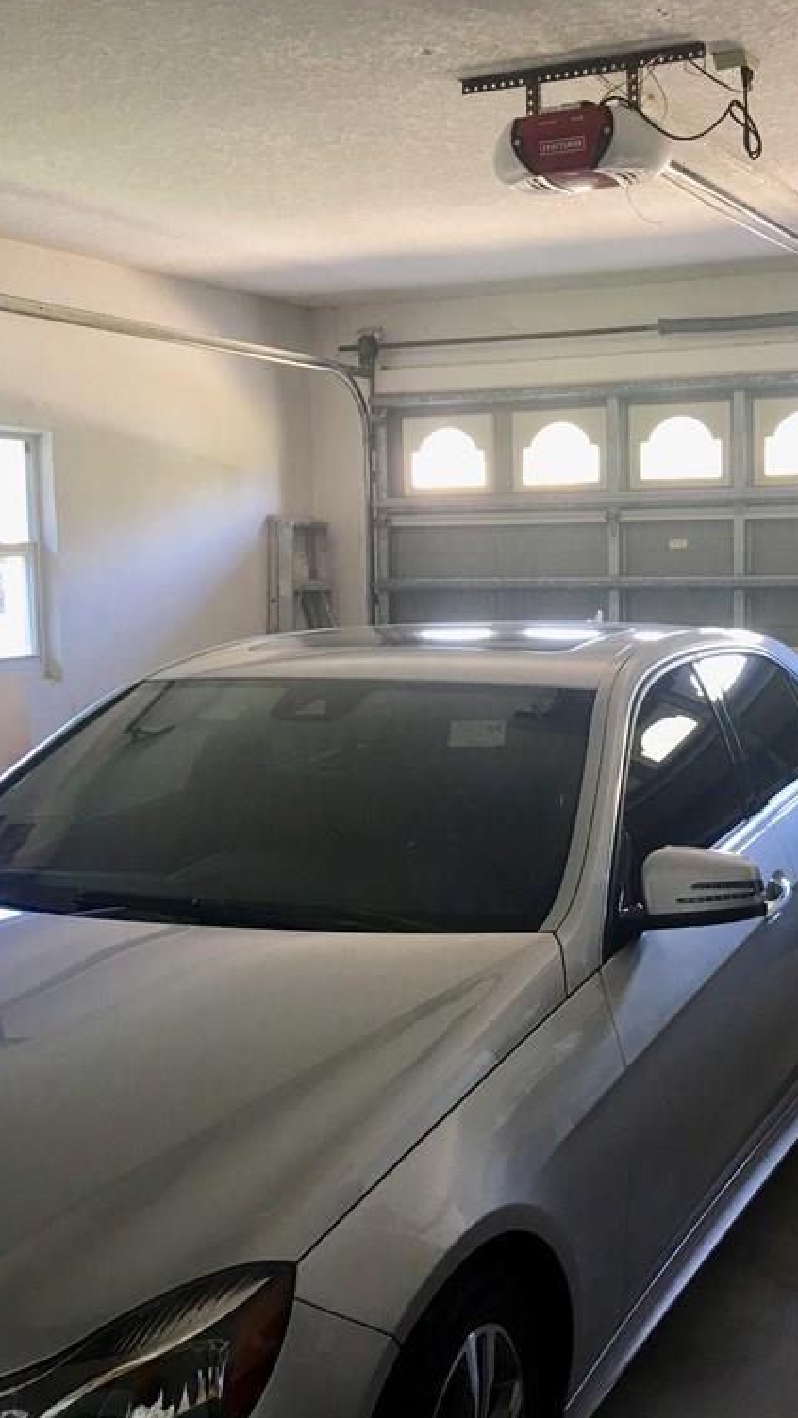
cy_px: 703
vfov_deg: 47.4
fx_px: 1618
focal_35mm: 43
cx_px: 583
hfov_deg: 27.4
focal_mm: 4.15
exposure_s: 1/15
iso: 25
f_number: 2.2
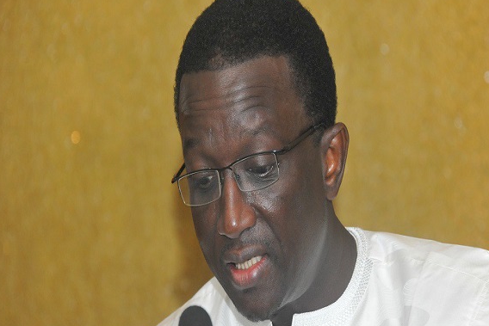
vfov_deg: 4.5
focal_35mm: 308
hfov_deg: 6.7
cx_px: 279
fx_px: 4184
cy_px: 149
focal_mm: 250
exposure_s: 1/60
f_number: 8
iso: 1600
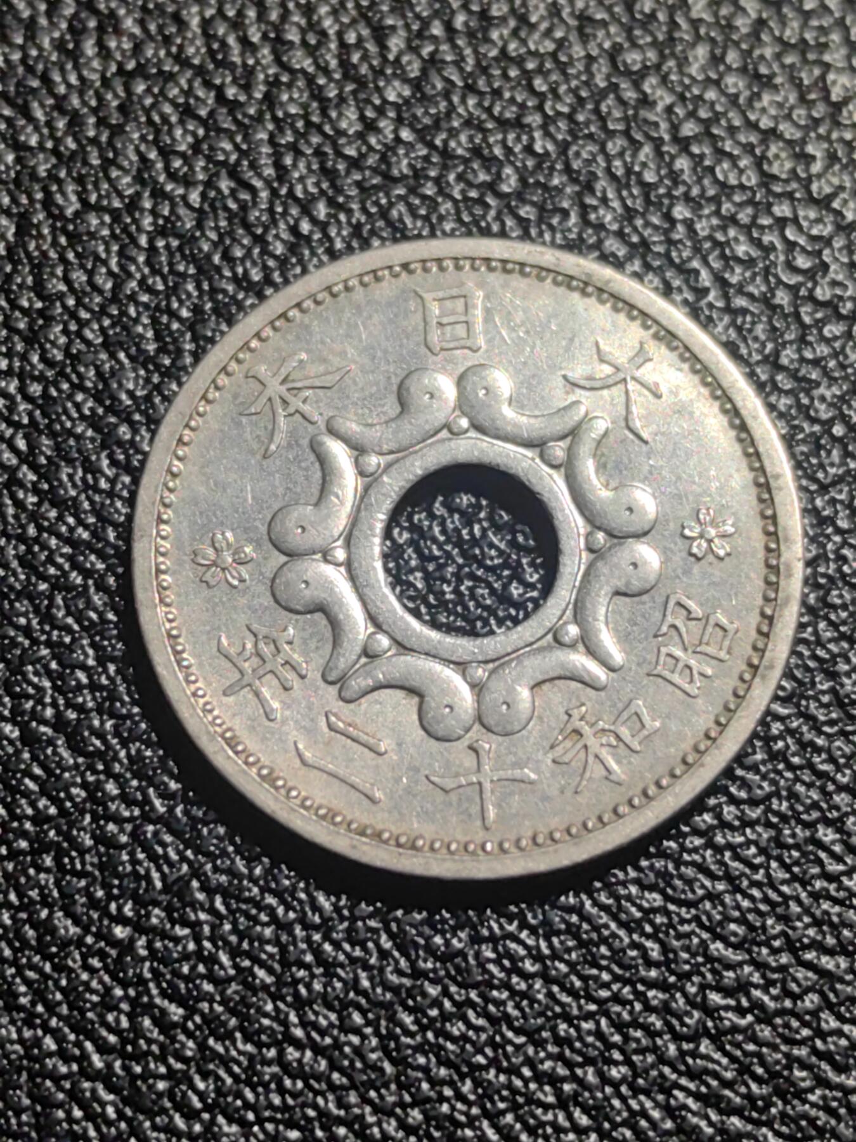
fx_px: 2737
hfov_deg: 17.8
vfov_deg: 23.6
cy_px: 571
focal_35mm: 83
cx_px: 428
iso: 50
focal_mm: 5.75
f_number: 2
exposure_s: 1/100
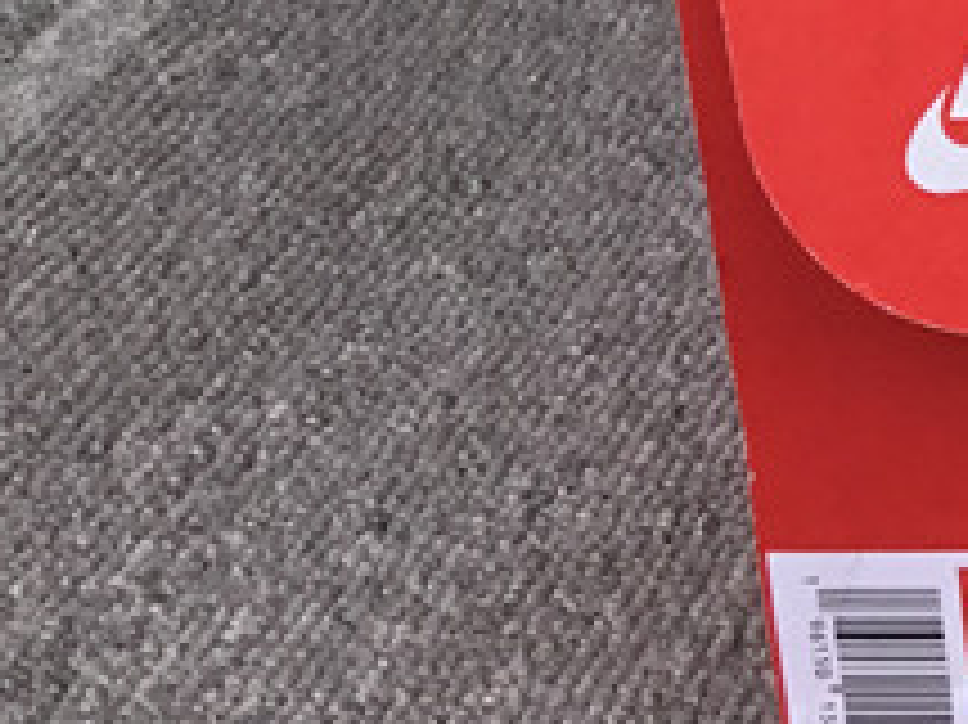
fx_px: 3633
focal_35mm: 130
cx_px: 1977
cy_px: -358
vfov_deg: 11.0
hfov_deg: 13.0
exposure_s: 1/265
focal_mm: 3.3
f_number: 2.4
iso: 25
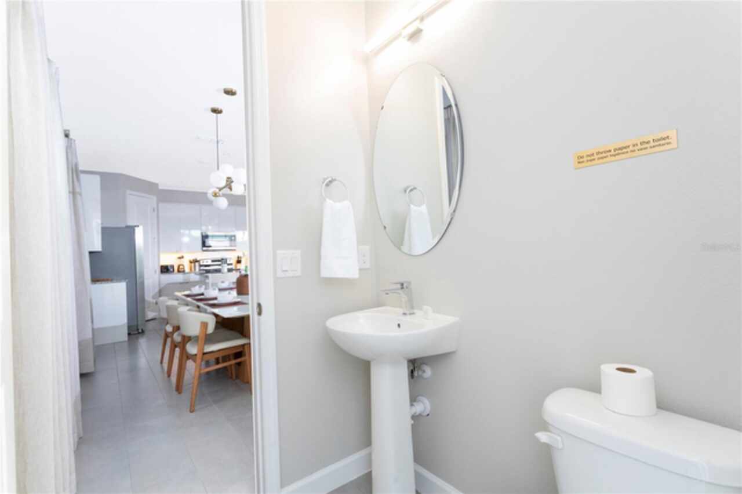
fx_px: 350
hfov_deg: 93.3
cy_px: 247
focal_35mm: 17
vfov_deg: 70.4
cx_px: 371
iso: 1000
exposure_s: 1/6
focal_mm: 17
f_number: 13
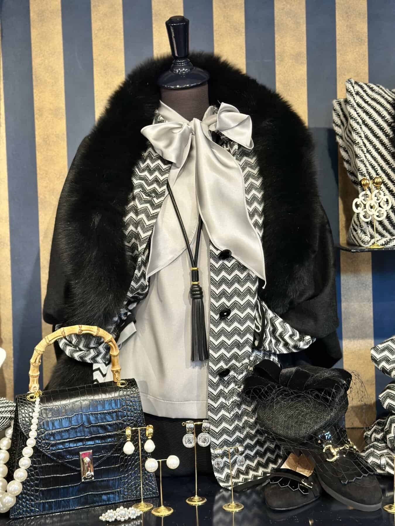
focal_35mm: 48
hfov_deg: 30.3
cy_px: 263
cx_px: 198
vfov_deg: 39.7
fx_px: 730
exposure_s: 1/100
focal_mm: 6.86
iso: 80
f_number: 1.78
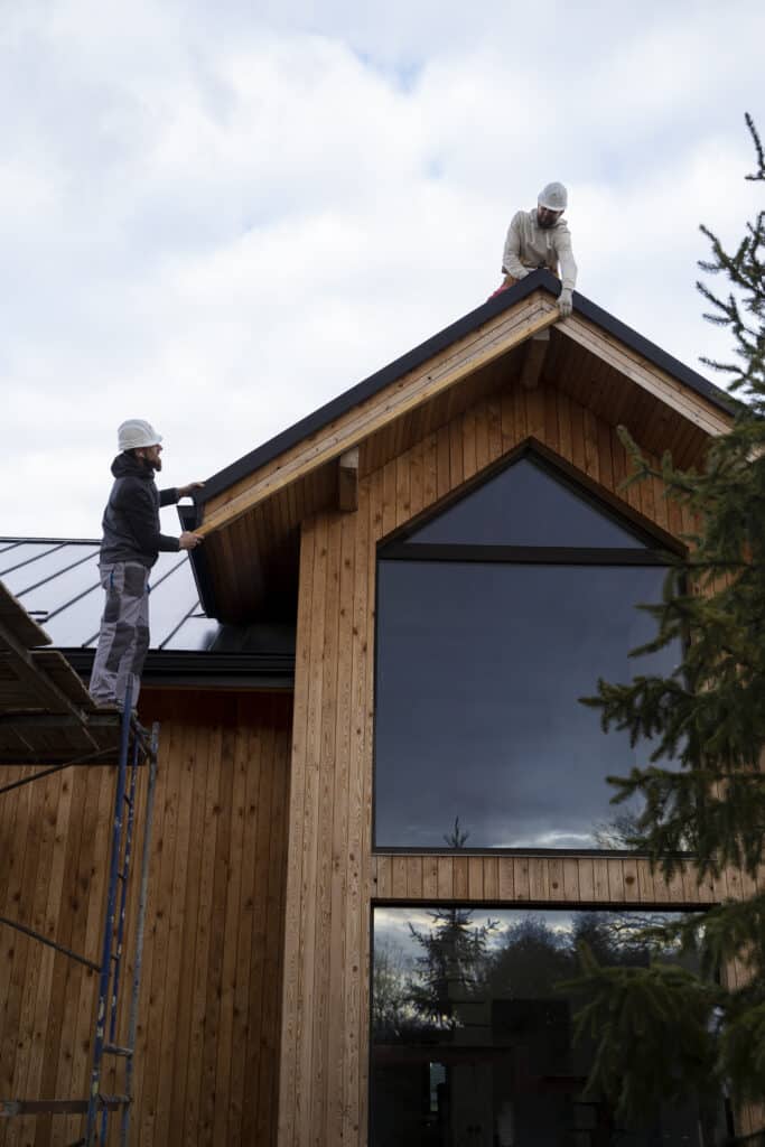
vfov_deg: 48.5
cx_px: 382
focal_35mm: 40
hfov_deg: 33.4
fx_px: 1274
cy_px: 574
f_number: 3.5
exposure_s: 1/250
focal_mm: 40
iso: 200
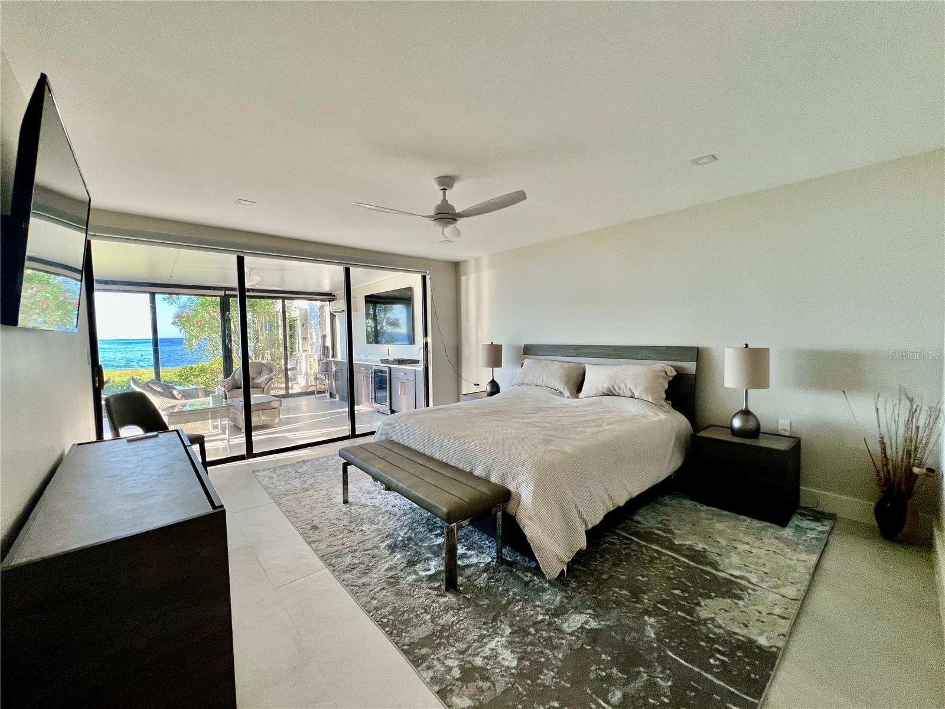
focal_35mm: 13
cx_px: 472
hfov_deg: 106.2
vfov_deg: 89.9
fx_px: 355
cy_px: 354
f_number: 1.8
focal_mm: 1.57
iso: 125
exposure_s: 1/120
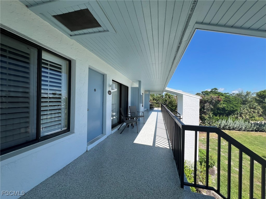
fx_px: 100
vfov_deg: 89.9
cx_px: 133
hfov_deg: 106.2
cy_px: 100
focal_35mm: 13
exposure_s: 1/1155
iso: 32
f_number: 1.8
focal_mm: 1.57
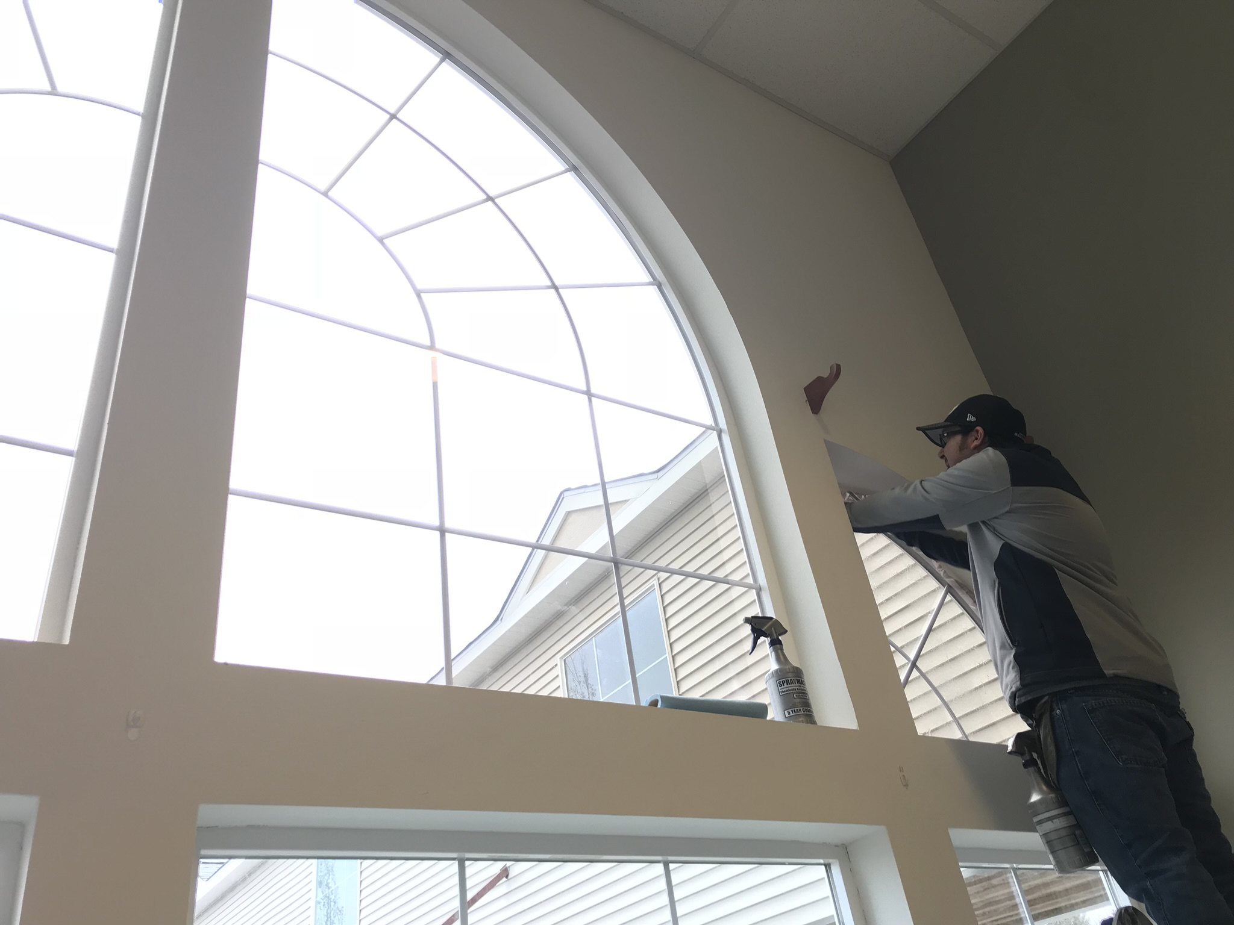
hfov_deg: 63.4
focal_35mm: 28
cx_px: 617
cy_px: 462
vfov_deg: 49.7
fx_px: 998
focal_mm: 3.99
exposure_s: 1/60
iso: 20
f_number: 1.8
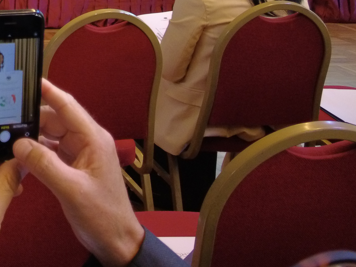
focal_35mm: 62
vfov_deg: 20.1
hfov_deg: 24.1
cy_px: -141
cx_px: -187
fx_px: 638
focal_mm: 4.4
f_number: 1.8
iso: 400
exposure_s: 1/10
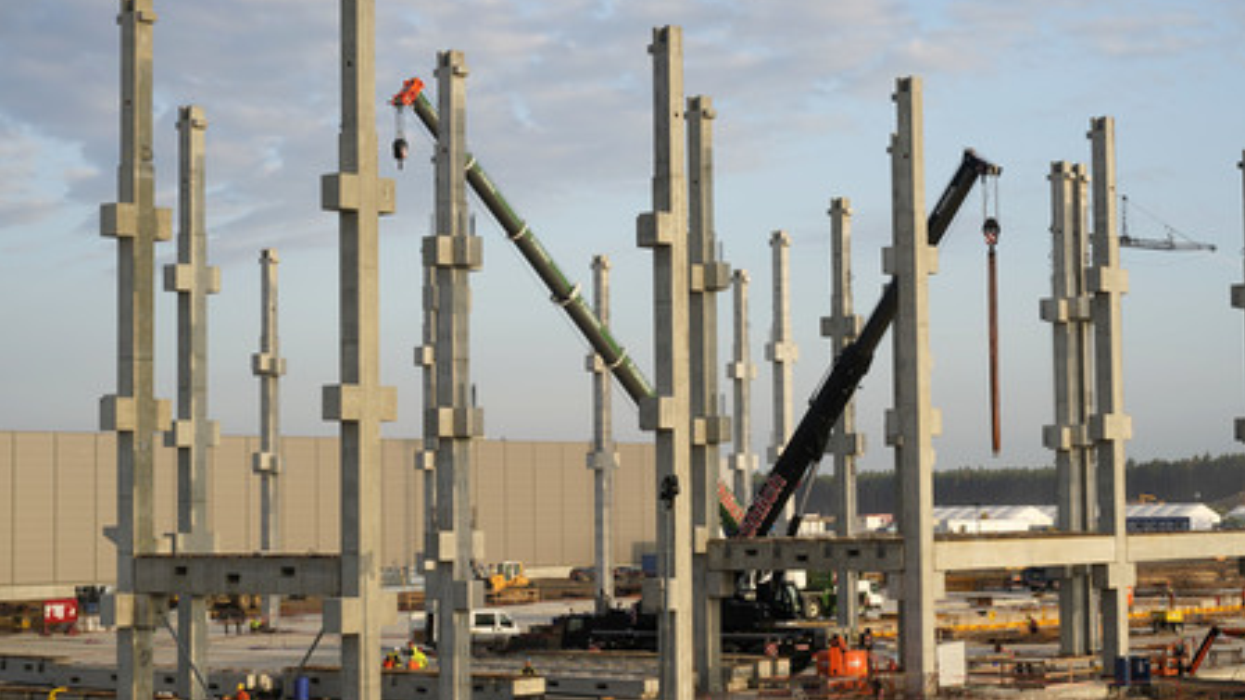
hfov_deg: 26.8
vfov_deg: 15.3
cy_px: 331
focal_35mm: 79
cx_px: 624
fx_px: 2608
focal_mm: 75
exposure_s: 1/250
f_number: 11
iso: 320
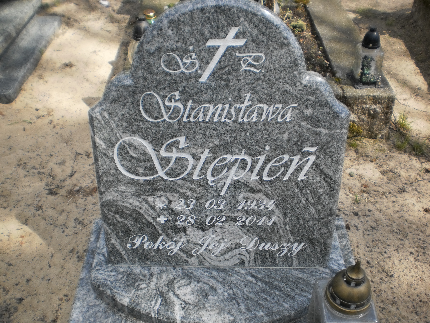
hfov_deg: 51.4
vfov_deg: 39.7
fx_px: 447
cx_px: 215
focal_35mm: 36
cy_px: 162
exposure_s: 1/400
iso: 100
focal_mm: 6.3
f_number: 3.1
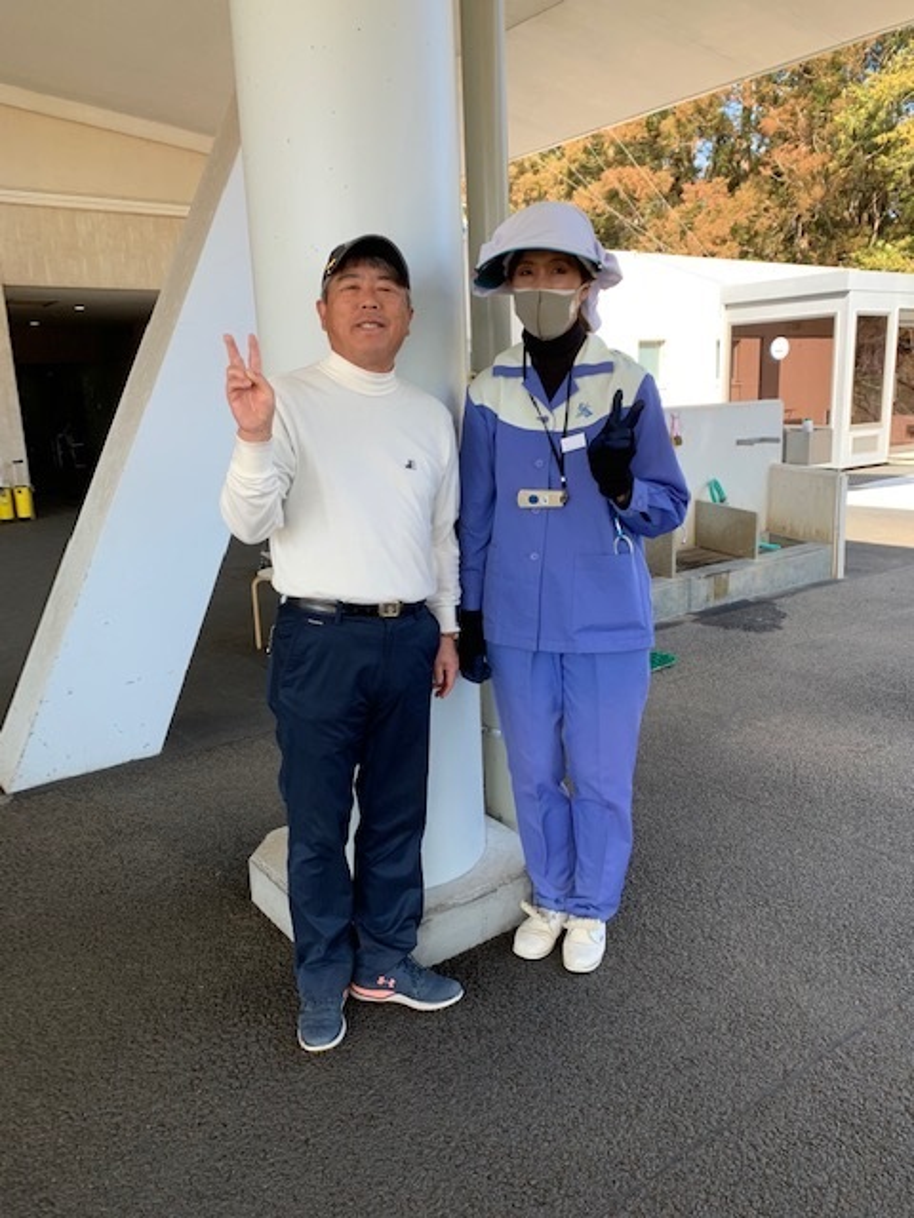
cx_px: 457
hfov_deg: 53.1
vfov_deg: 67.3
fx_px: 915
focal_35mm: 26
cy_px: 609
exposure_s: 1/187
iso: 25
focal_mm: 4.25
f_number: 1.8
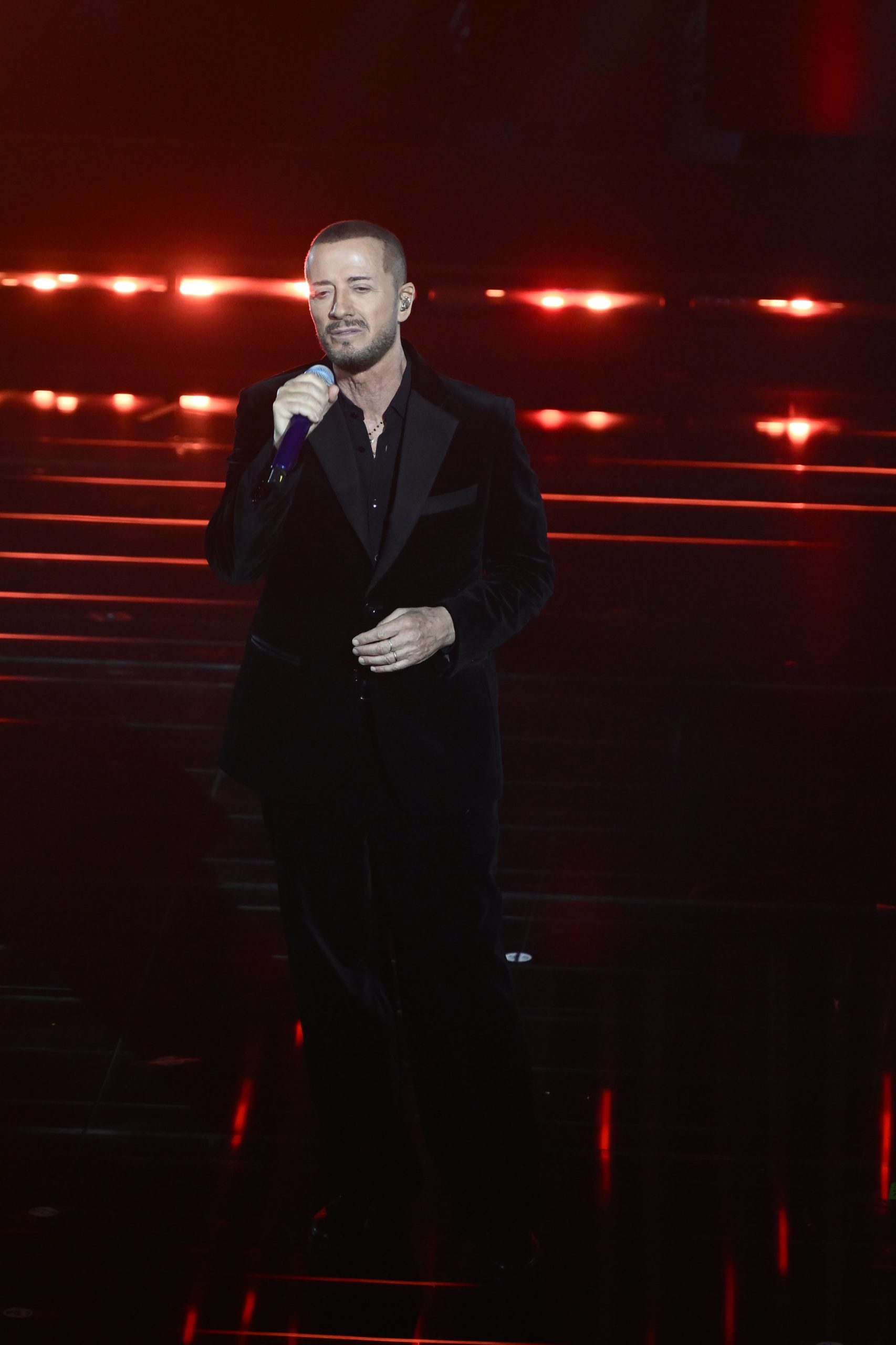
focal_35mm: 315
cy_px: 672
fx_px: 11762
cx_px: 448
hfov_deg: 4.4
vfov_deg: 6.5
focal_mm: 210
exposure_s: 1/125
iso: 4000
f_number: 4
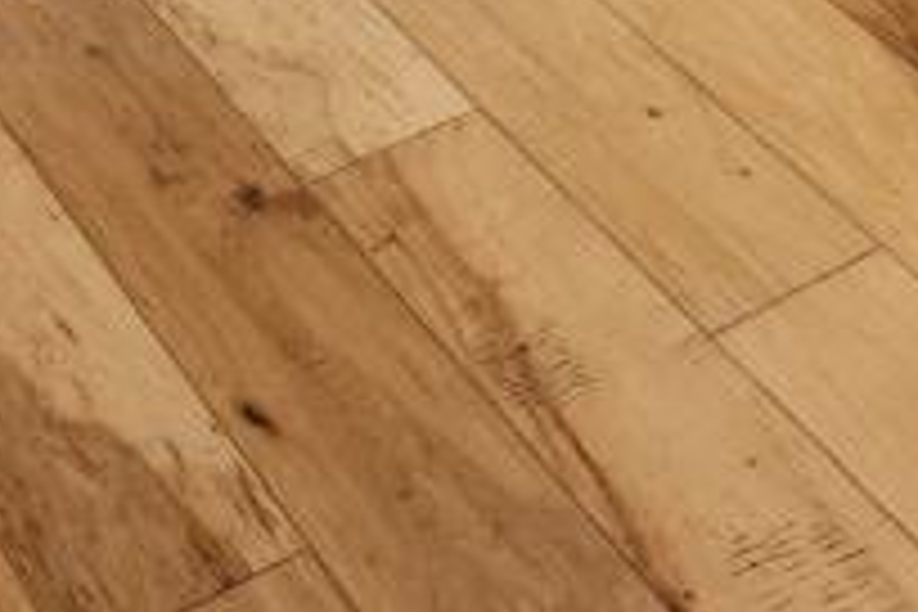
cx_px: 639
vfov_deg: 8.7
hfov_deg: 19.7
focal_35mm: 103
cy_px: -1604
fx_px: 2626
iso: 250
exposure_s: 1/4
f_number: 9
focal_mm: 14
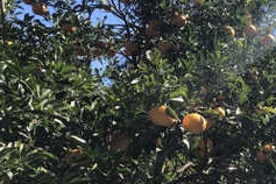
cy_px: 151
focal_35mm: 59
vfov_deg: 22.6
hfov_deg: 31.4
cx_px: 275
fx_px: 452
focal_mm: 3.99
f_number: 1.8
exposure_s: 1/666
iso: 20
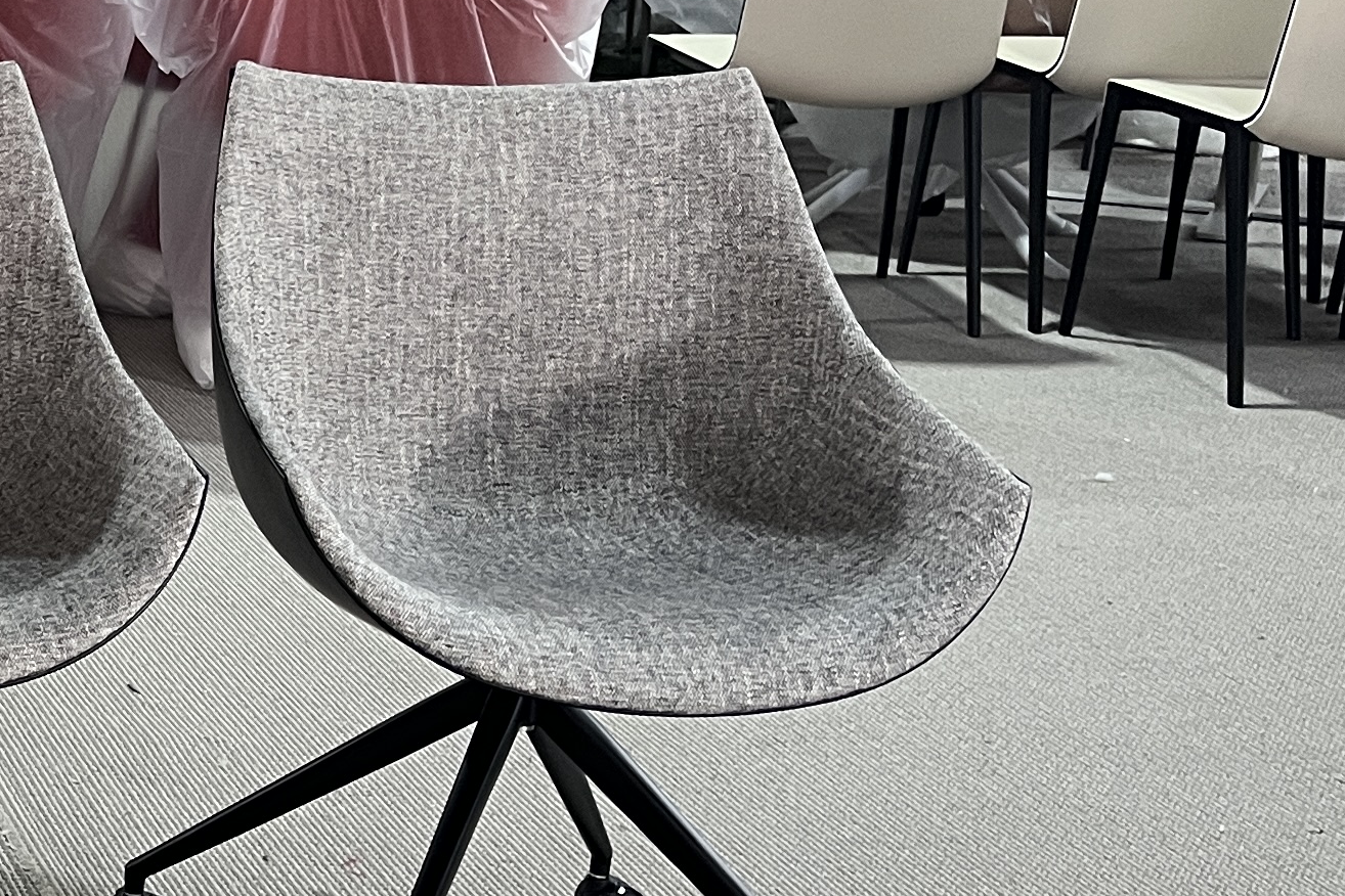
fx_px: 3101
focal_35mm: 83
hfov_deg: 21.2
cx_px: -598
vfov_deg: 16.5
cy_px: 439
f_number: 1.6
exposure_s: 1/50
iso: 160
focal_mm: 5.1
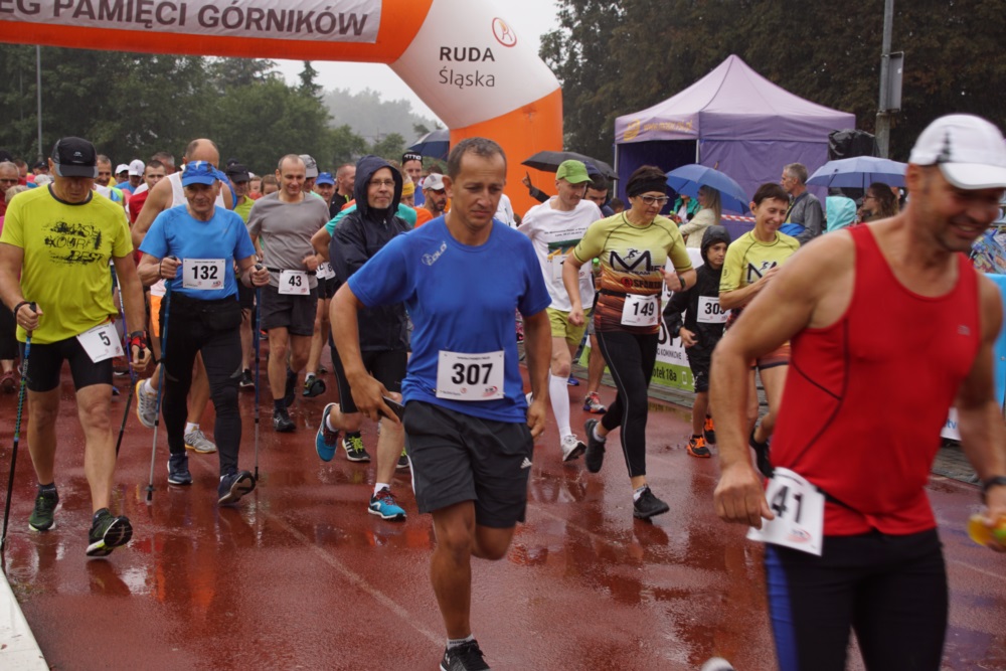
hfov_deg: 37.8
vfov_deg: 25.8
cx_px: 503
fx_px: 1467
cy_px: 336
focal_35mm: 52
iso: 160
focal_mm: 35
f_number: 4.5
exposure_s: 1/160
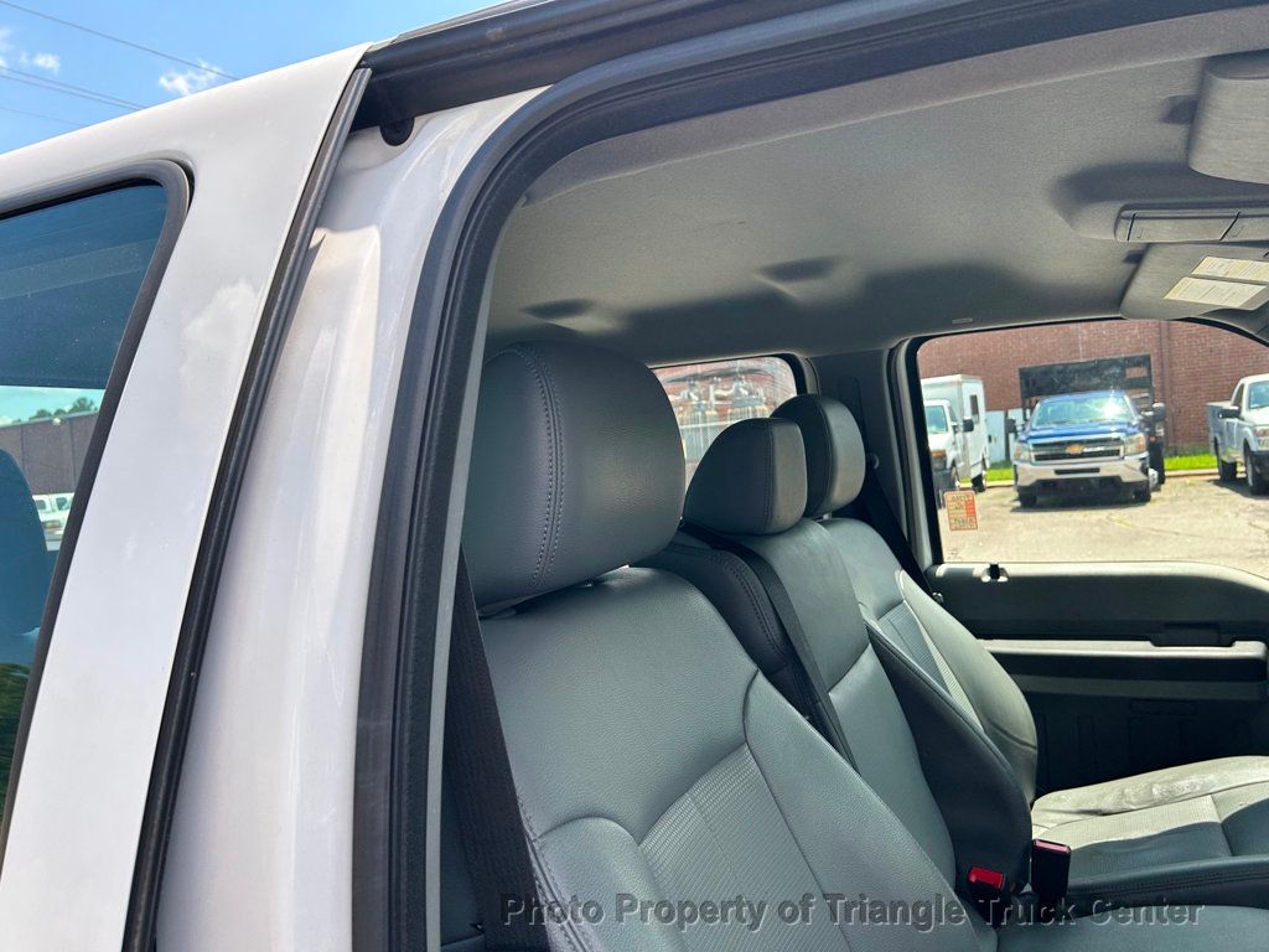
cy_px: 476
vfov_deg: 53.1
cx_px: 634
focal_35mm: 26
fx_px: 953
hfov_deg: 67.3
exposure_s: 1/982
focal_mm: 5.7
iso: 50
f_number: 1.5
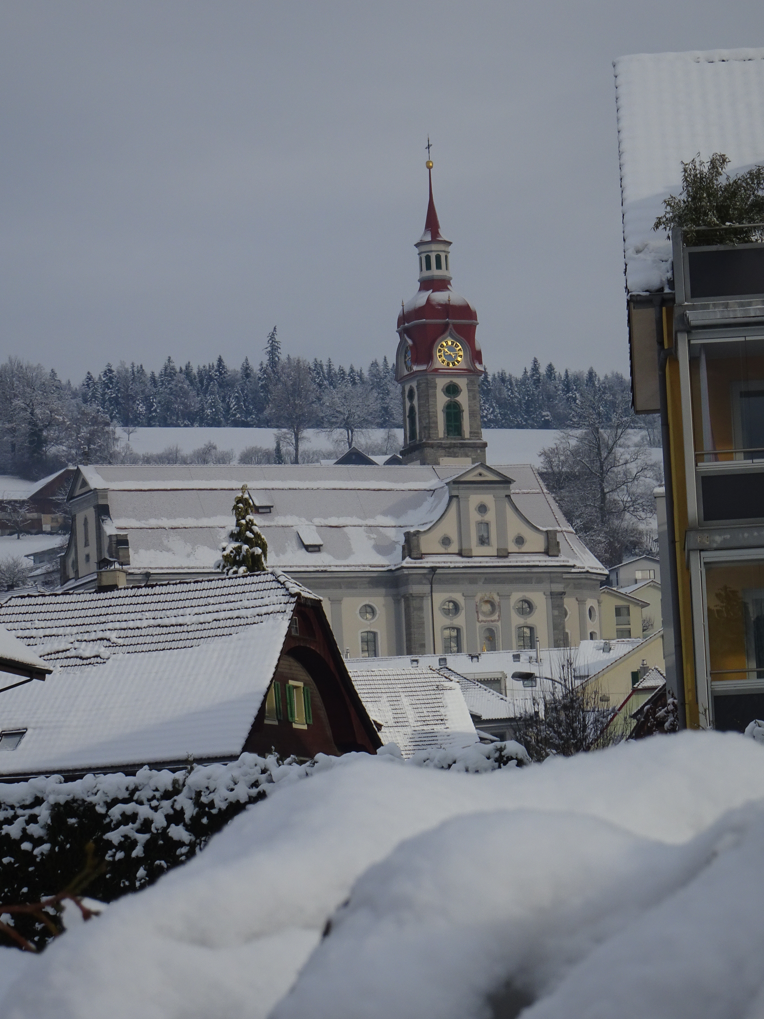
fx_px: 4002
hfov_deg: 10.9
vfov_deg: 14.5
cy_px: 545
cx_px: 388
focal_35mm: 136
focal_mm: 20.96
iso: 80
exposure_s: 1/400
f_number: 5.6
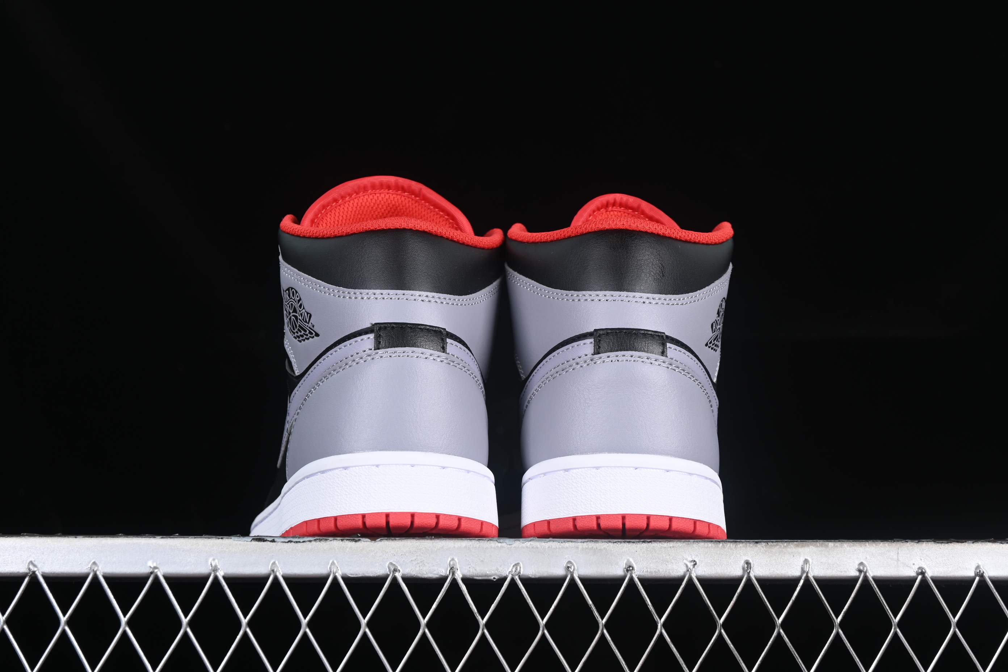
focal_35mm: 75
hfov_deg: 27.0
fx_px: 2100
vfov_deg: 18.2
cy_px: 336
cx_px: 504
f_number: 7.1
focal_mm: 50
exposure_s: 1/60
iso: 160
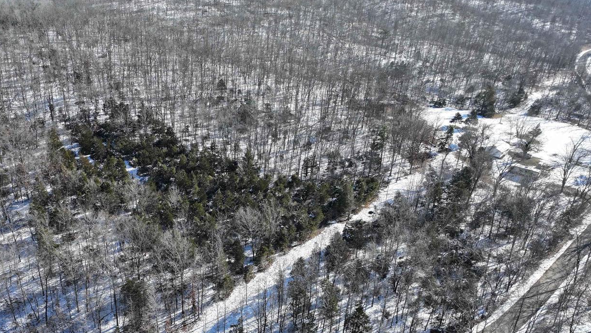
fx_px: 533
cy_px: 255
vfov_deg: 33.9
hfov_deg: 57.4
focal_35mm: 34
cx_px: 225
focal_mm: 12.29
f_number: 2.8
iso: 120
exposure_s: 1/1000
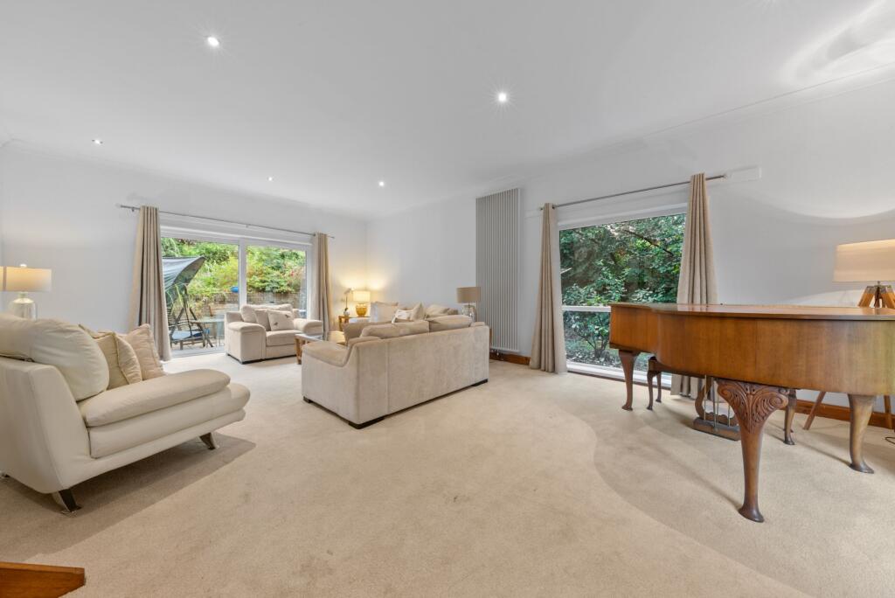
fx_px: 298
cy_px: 299
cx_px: 448
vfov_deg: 90.1
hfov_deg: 112.6
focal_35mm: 12
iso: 800
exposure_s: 2
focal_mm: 12
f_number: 18
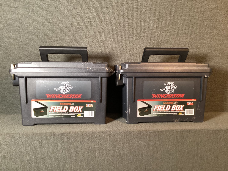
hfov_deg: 58.3
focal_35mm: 31
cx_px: 114
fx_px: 204
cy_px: 86
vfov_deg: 45.4
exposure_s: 1/50
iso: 320
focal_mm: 3.3
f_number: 2.4
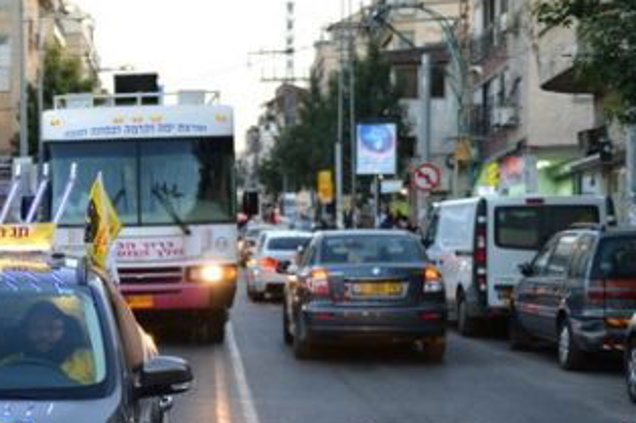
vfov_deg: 15.6
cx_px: -55
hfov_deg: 22.2
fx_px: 1536
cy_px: 312
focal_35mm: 87
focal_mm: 36
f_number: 2.8
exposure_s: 1/160
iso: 400
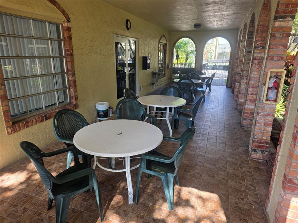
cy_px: 112
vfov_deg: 58.9
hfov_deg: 73.9
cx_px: 149
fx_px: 198
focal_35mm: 23
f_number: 1.7
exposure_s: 1/180
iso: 32
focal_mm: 6.25
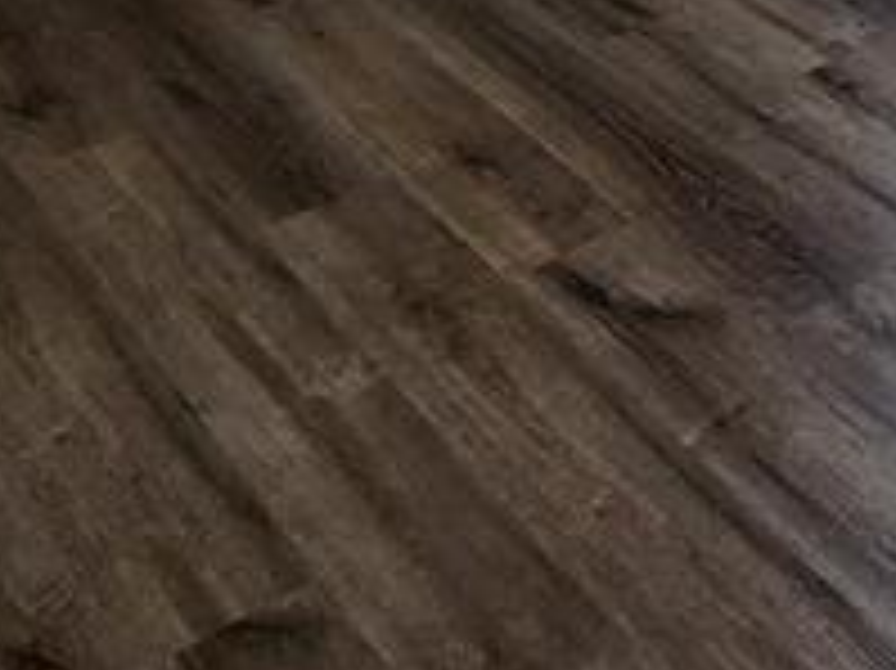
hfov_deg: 25.5
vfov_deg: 18.7
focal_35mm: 67
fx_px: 1733
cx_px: 1117
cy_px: -402
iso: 125
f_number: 2.2
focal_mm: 2.2
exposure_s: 1/60
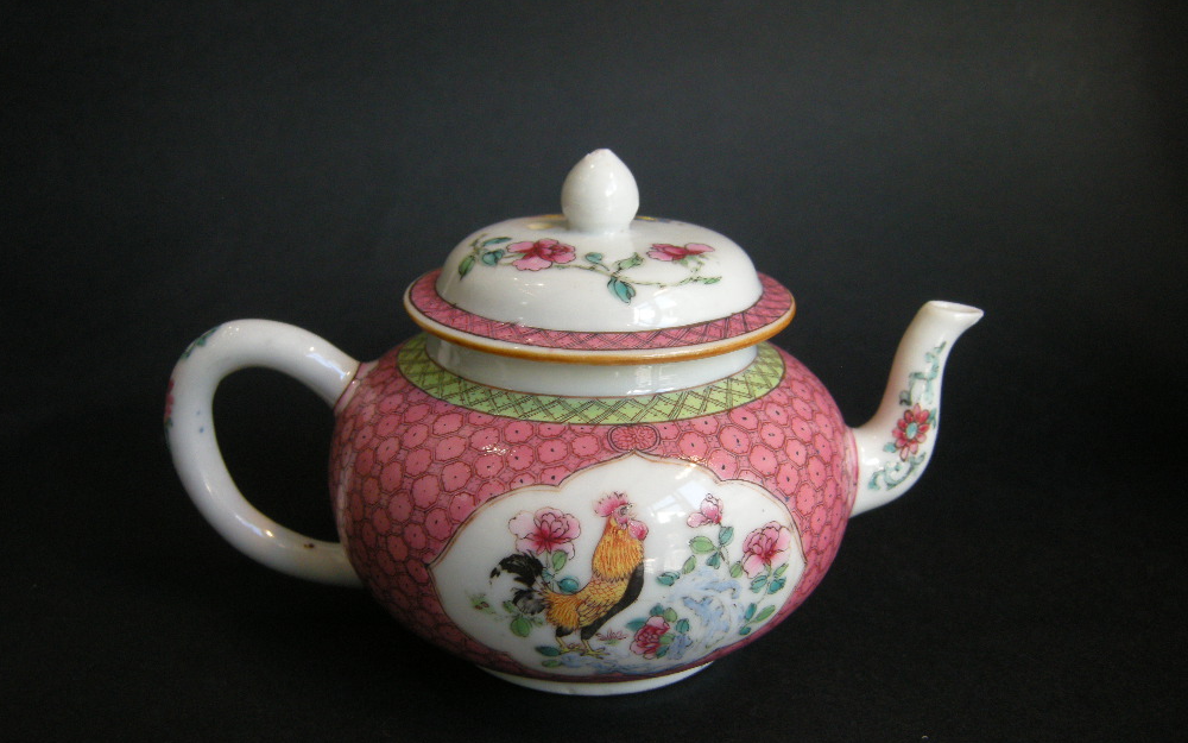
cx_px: 599
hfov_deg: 51.5
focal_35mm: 38
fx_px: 1230
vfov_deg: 33.5
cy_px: 452
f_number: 2.7
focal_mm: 7.5
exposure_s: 1/60
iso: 182
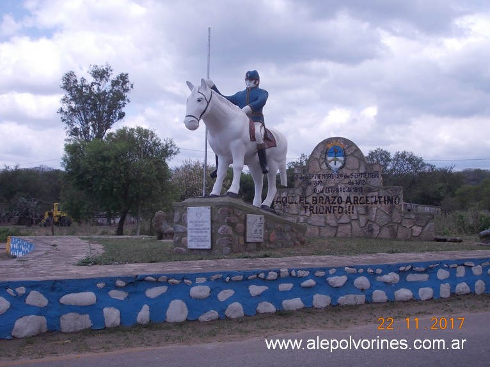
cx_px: 245
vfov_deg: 28.5
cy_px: 184
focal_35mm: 51
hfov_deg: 37.5
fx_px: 722
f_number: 7.2
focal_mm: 7.2
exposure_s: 1/160
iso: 80
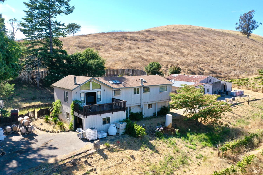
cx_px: 132
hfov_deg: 65.5
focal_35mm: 28
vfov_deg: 46.4
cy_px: 88
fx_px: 204
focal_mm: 10.26
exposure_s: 1/240
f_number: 5.6
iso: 100
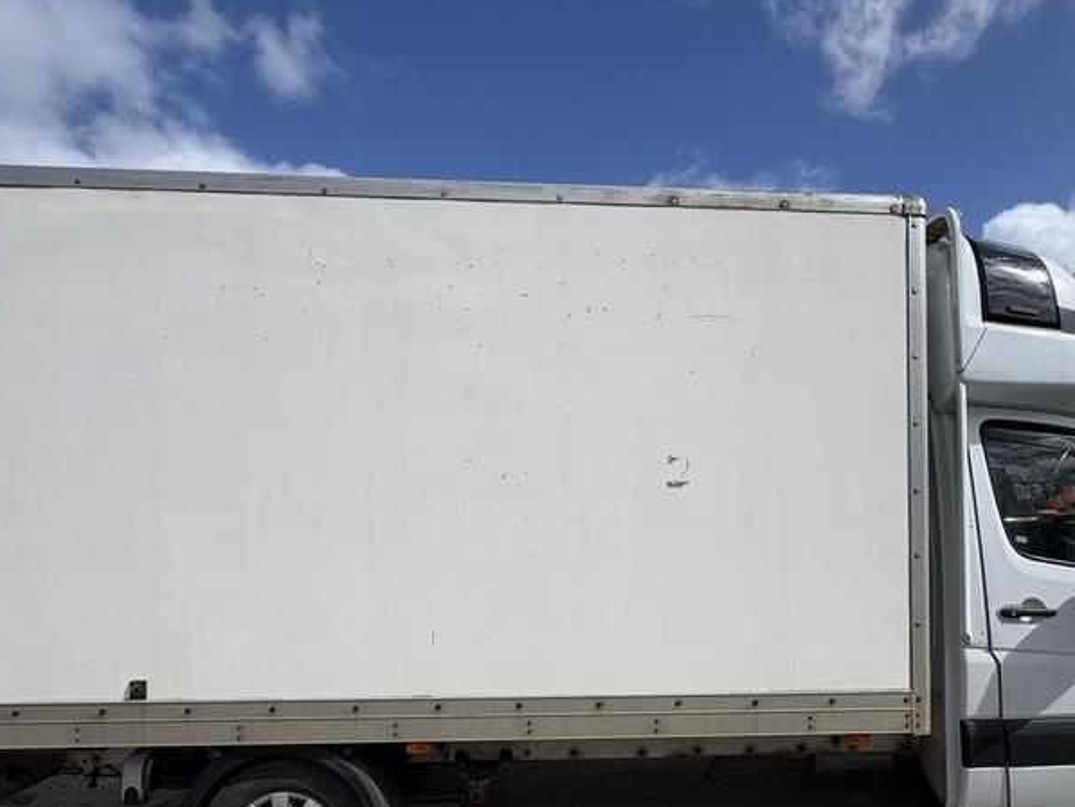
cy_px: 501
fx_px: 652
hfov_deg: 78.5
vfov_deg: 62.6
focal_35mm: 21
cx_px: 614
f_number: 2.2
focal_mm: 2.22
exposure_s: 1/5263
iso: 50
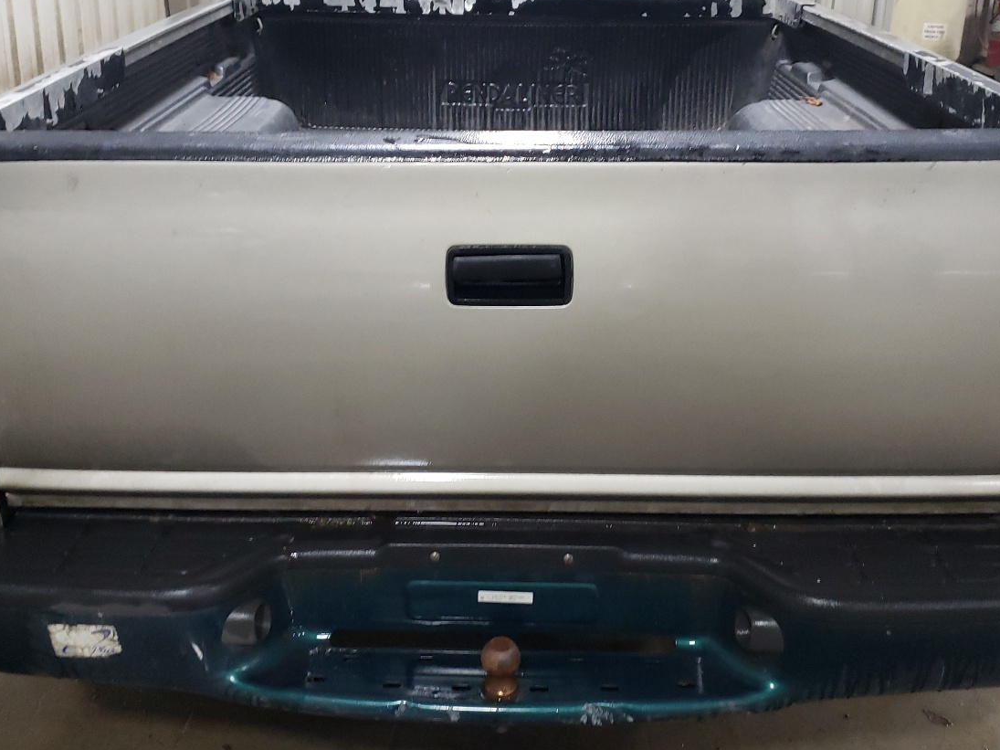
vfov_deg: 37.6
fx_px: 1098
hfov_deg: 49.0
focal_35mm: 38
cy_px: 305
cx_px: 492
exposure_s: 1/40
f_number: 1.5
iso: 268
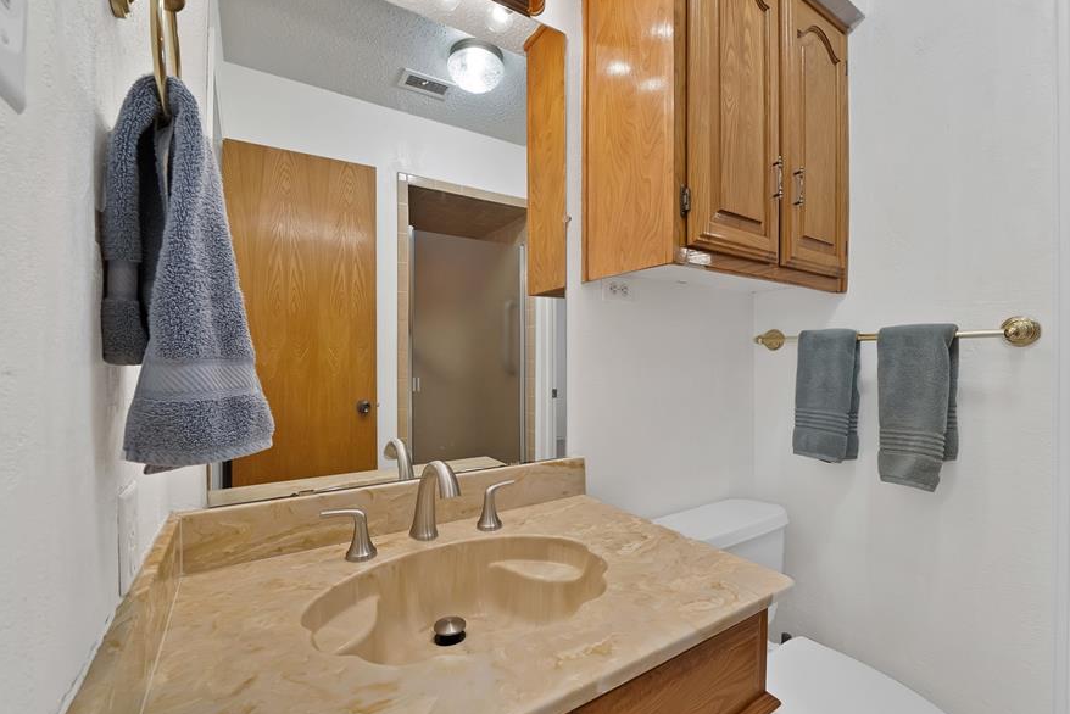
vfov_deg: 81.2
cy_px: 336
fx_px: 416
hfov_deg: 104.2
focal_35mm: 14
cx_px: 544
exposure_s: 1/3
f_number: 9
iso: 640
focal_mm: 12
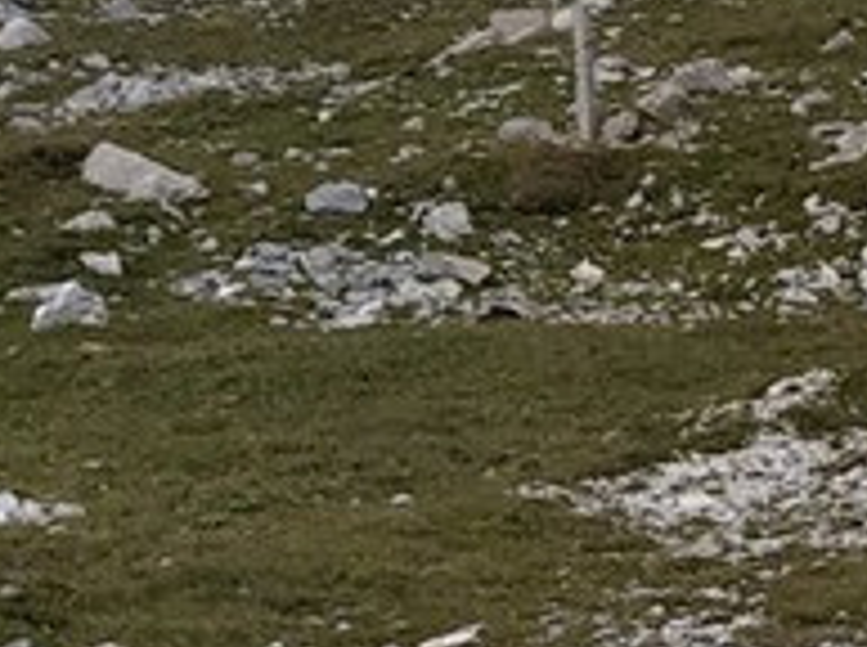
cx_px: 1570
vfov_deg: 11.0
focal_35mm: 133
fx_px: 3325
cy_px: 692
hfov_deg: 13.3
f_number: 1.9
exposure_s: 1/1454
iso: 100
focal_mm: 3.94
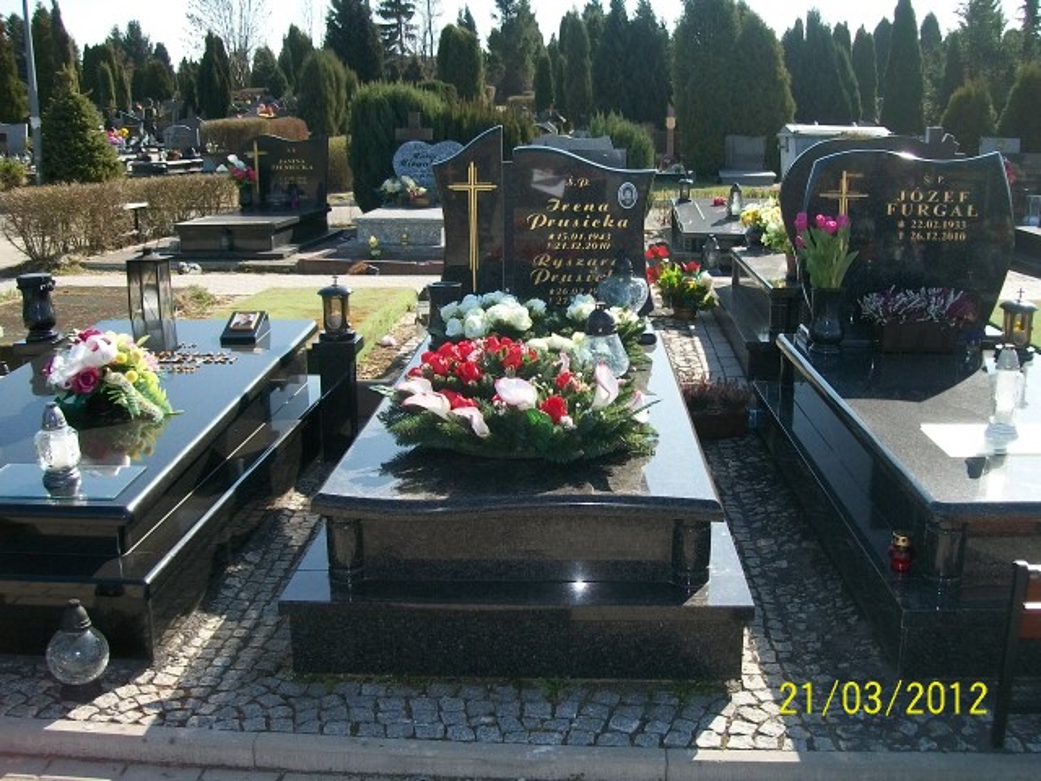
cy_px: 390
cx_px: 520
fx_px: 1083
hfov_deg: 51.4
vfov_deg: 39.7
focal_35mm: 36
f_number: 2.7
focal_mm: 6
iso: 80
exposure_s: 1/640
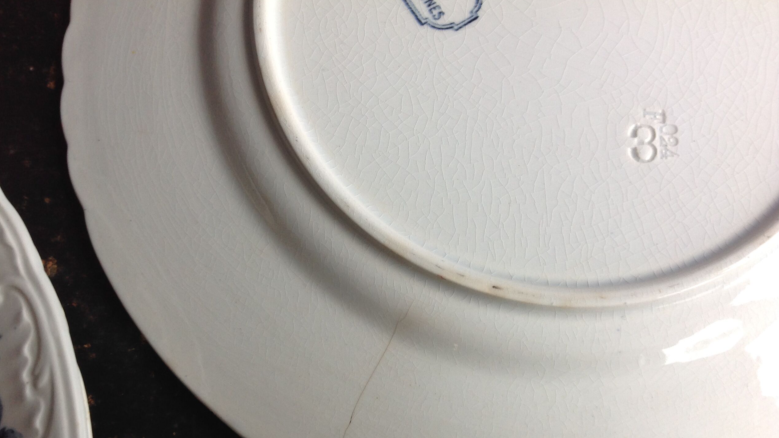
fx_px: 805
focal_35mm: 39
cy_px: 295
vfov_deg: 30.2
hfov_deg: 51.6
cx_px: 393
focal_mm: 4.28
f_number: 2.4
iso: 64
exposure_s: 1/15
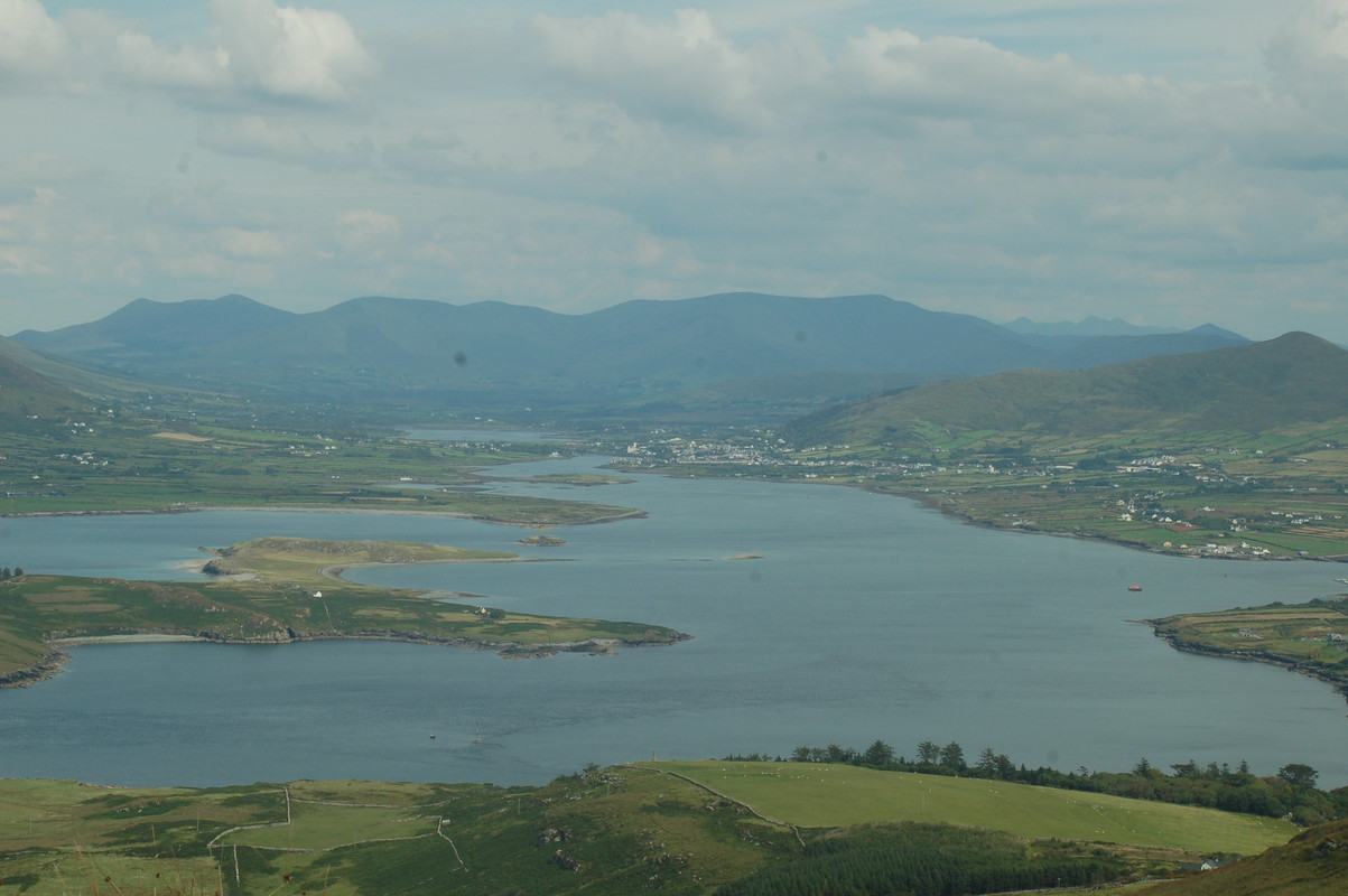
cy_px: 448
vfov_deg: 14.7
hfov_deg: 21.9
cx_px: 674
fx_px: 3479
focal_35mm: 93
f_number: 10
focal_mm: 62
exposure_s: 1/400
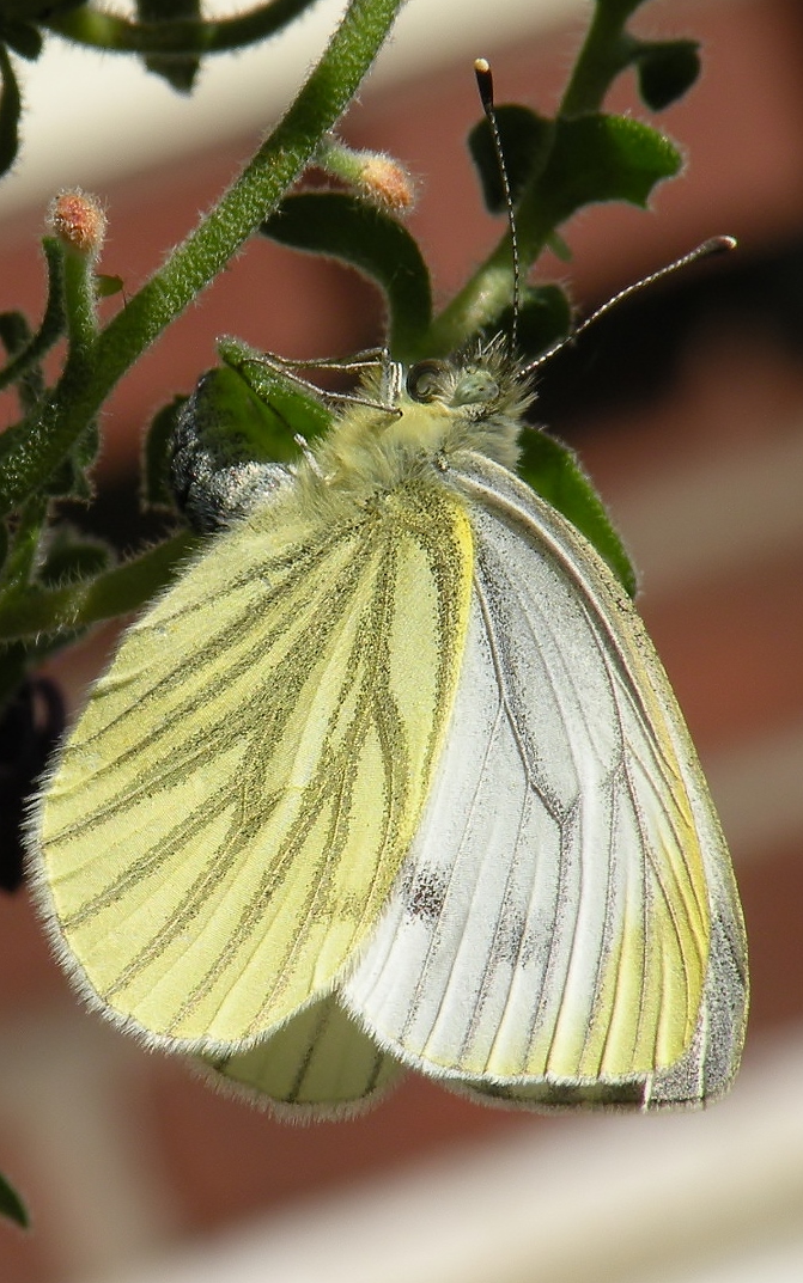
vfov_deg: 10.0
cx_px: 376
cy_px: 551
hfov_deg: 6.3
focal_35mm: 209
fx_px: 7315
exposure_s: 1/300
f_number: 7.1
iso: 64
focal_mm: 27.4
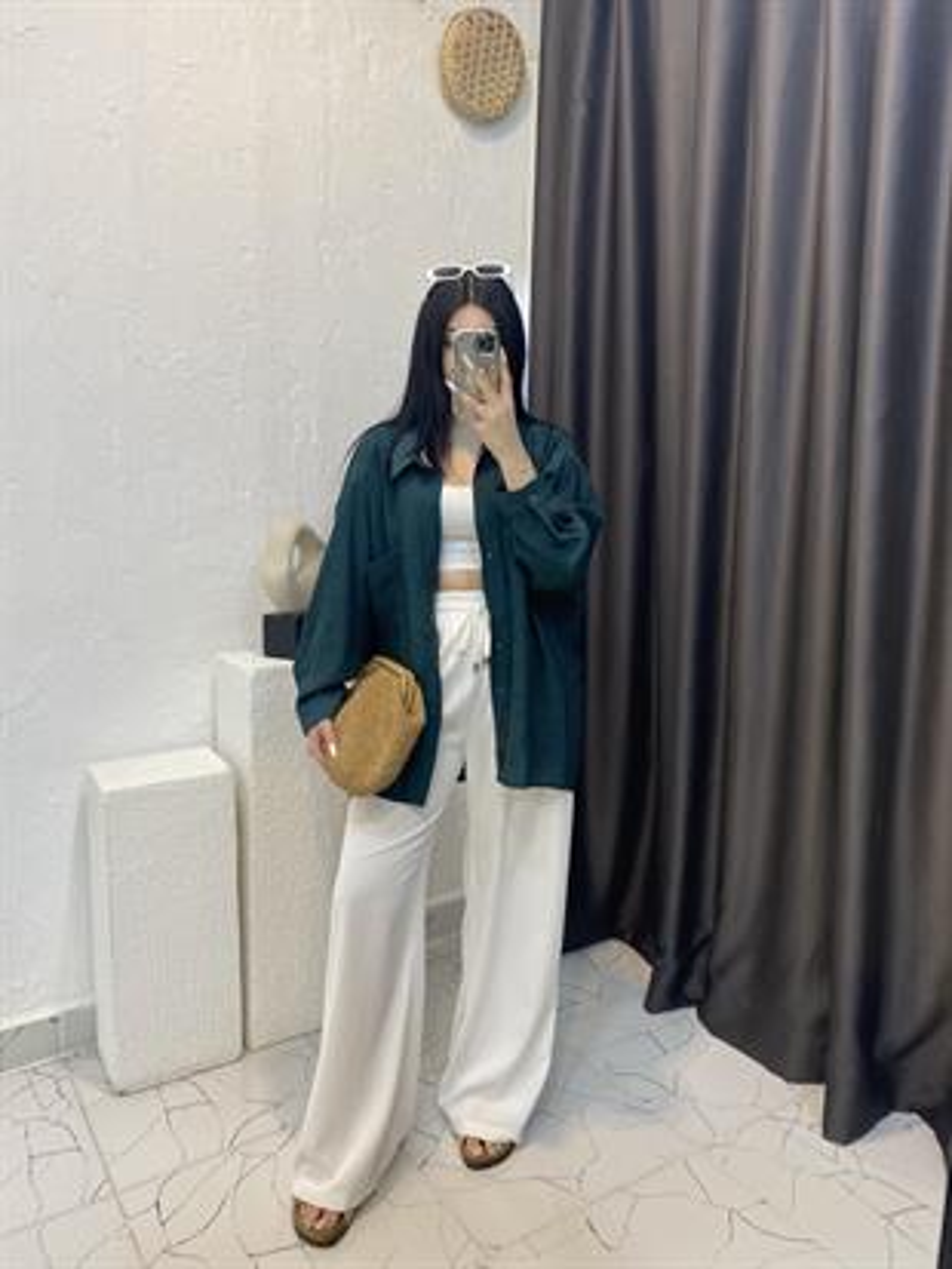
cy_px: 634
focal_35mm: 26
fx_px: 953
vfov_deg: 67.3
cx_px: 476
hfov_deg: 53.1
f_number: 1.8
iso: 100
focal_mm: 4.25
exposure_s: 1/100
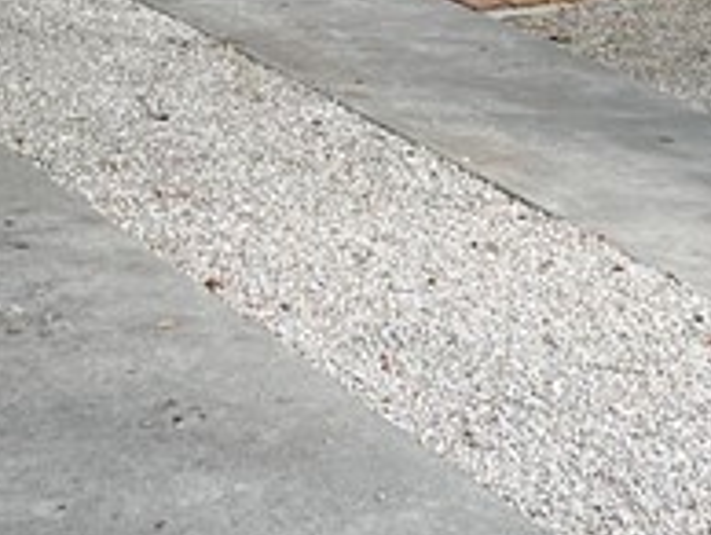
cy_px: -429
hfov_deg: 14.3
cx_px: 498
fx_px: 2817
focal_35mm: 137
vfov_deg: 10.2
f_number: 1.6
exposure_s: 1/742
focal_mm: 5.1
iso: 50
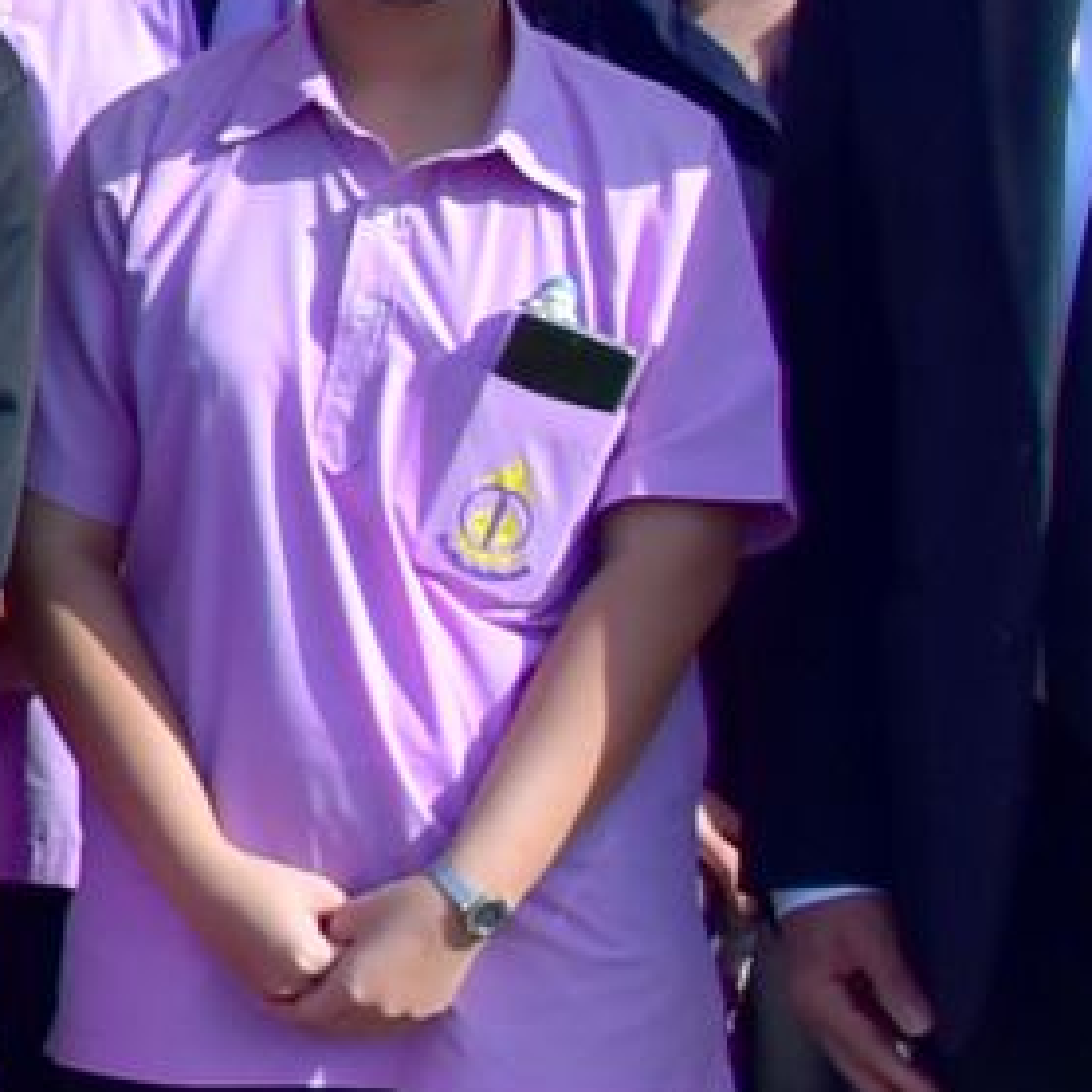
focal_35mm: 245
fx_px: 8744
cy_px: -253
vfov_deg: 7.1
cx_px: -2557
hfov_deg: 6.4
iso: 500
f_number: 5.6
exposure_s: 1/3200
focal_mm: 32
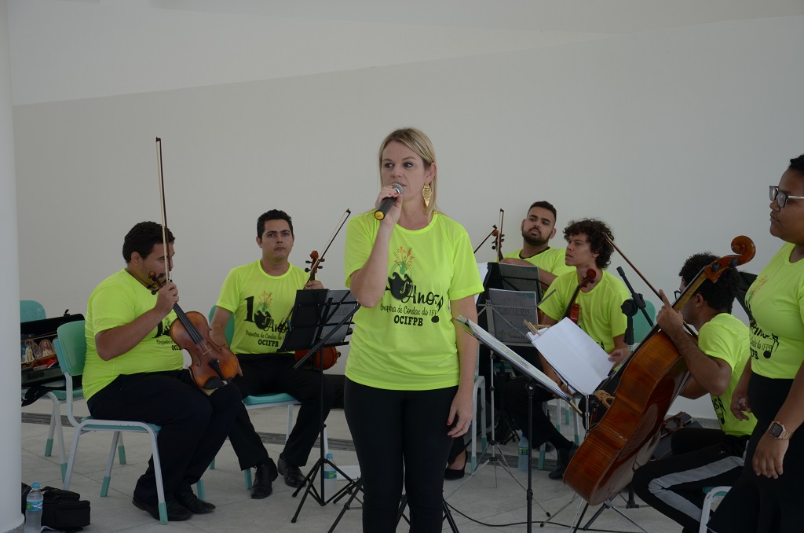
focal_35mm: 63
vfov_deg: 21.5
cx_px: 402
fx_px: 1404
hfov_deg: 32.0
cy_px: 266
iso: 125
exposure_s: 1/125
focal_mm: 42
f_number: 5.6
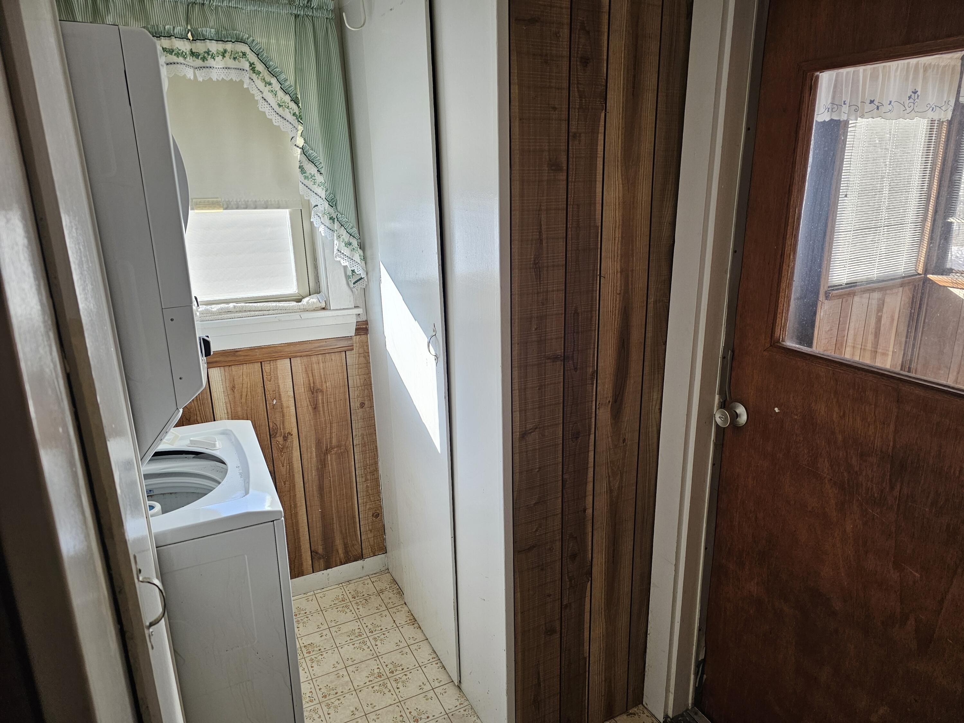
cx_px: 482
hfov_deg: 73.9
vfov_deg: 58.9
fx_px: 641
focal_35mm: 23
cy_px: 362
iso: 160
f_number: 1.7
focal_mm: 6.3
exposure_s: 1/359
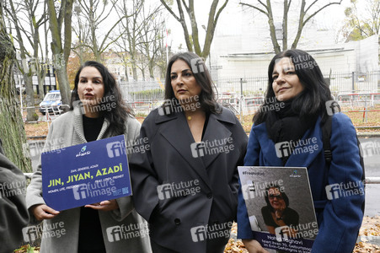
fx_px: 306
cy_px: 126
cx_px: 190
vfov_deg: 44.9
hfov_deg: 63.7
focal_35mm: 29
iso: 3200
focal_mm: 29
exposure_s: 1/125
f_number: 11
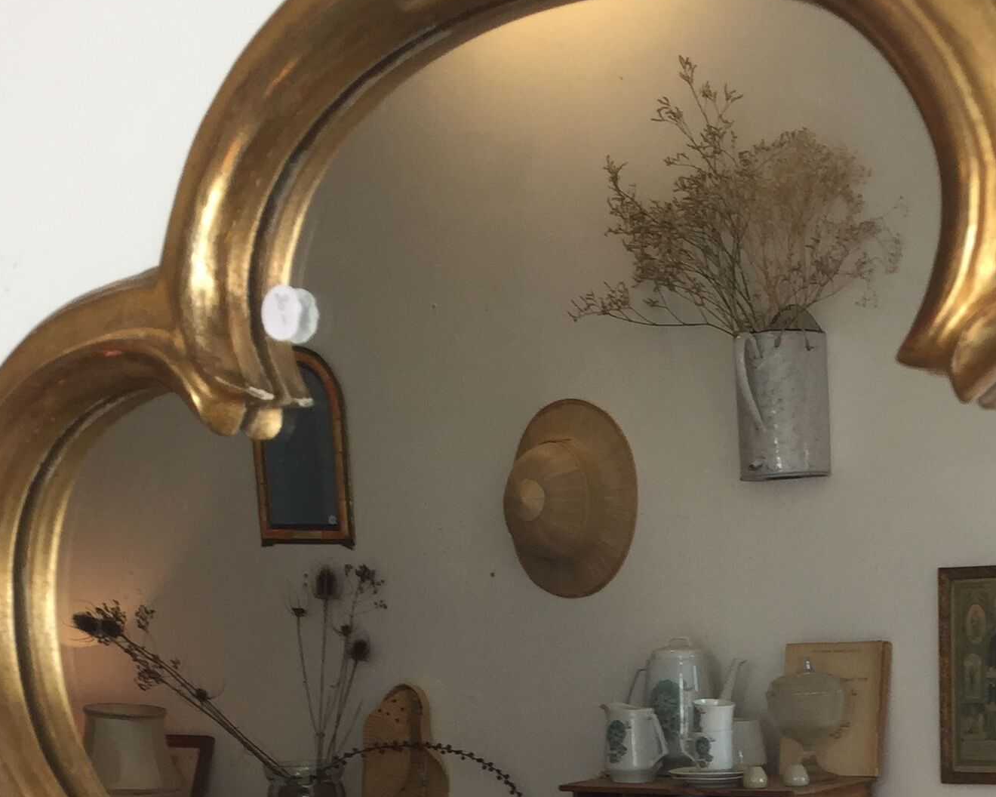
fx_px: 2063
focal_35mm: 70
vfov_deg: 20.2
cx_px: 761
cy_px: 1016
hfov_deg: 26.7
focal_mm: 4.15
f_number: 2.2
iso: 40
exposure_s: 1/50
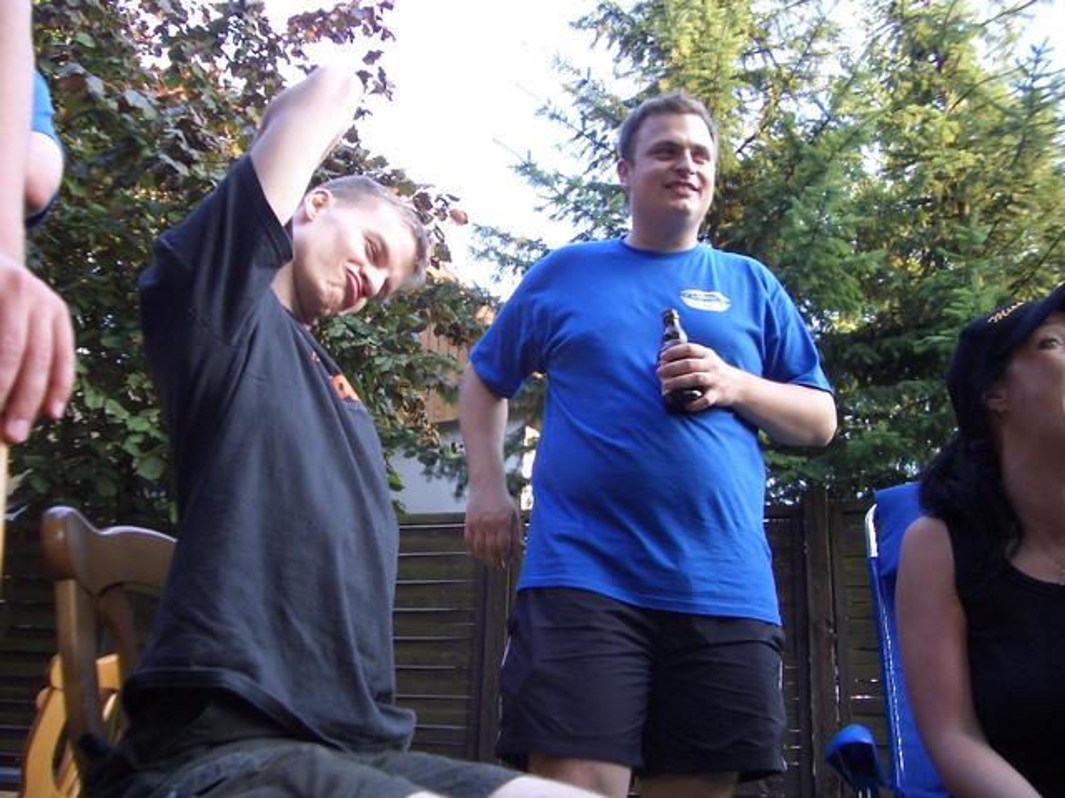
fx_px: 1077
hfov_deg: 52.6
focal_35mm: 35
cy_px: 399
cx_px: 532
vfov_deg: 40.7
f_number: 2.6
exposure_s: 1/60
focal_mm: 5.8
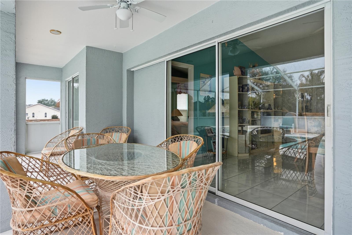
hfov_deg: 86.9
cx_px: 176
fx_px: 186
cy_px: 118
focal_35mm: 19
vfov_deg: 64.5
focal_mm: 19
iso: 250
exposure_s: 1/640
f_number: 3.2
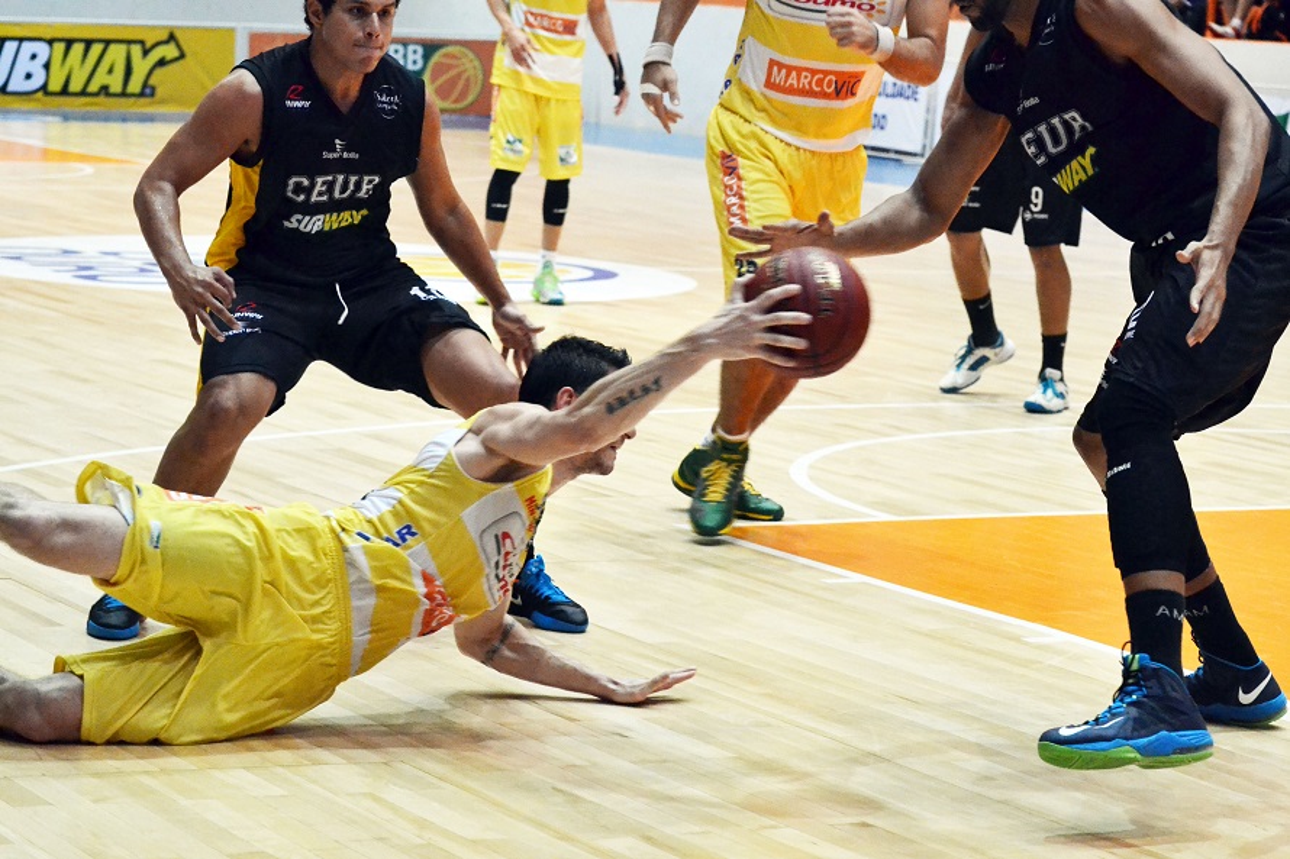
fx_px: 3762
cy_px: 430
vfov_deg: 13.0
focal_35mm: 105
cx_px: 645
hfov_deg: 19.5
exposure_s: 1/320
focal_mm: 70
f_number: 4.5
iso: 3200
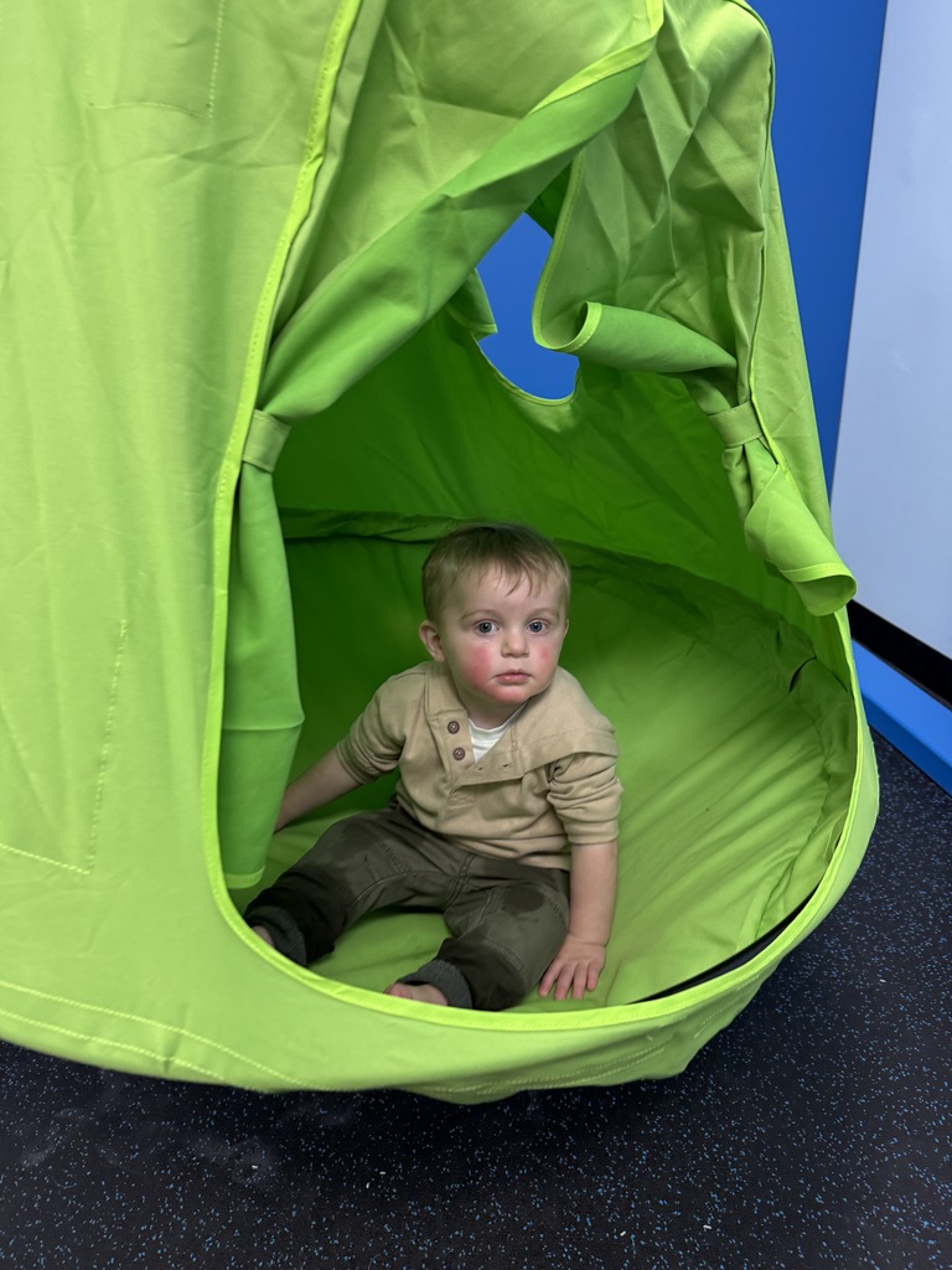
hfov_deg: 56.8
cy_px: 635
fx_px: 880
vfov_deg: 71.6
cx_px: 476
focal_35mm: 24
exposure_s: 1/60
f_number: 1.78
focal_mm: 6.76
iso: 250
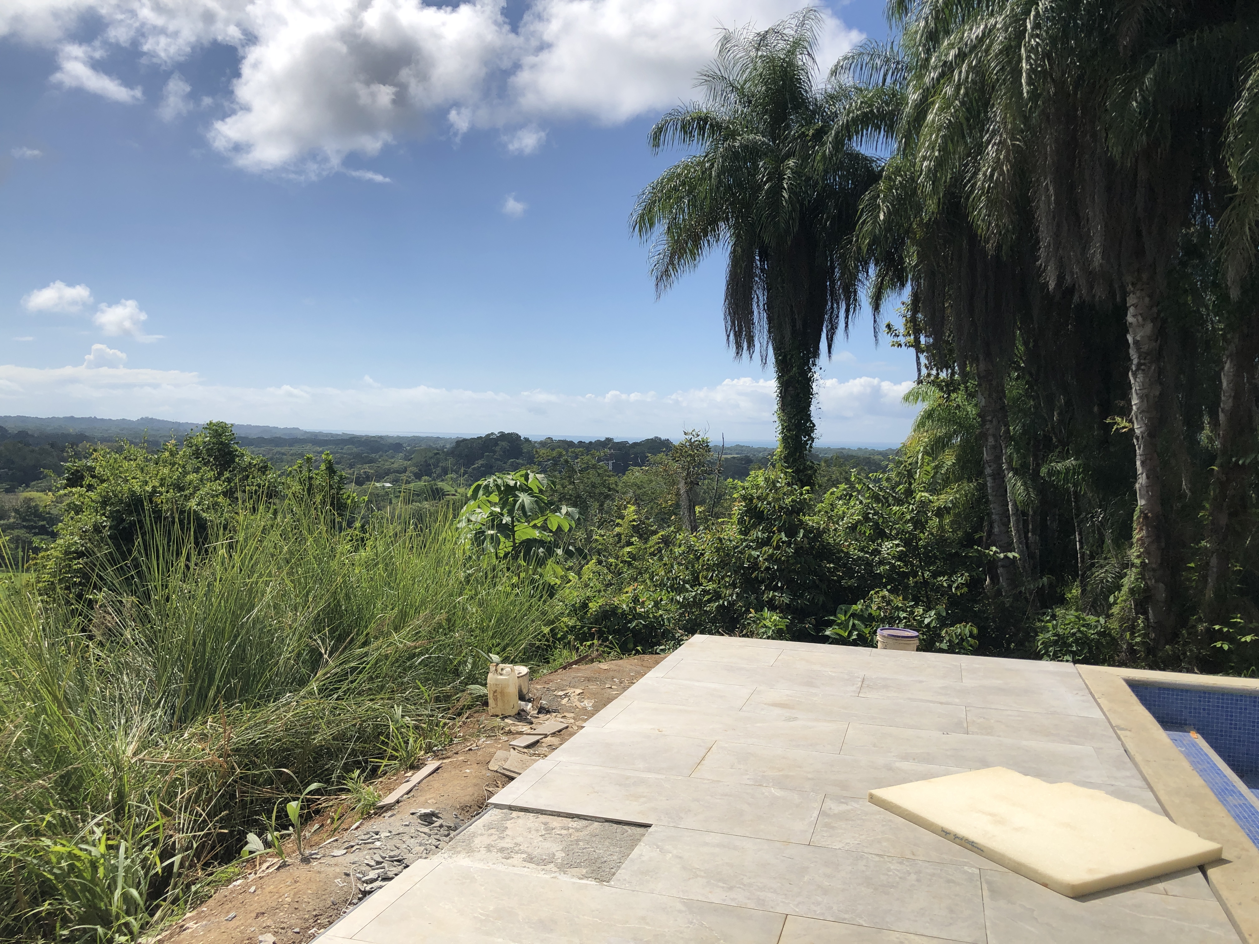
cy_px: 472
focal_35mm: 28
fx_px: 1018
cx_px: 630
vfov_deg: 49.7
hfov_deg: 63.4
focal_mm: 3.99
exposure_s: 1/4367
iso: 25
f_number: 1.8
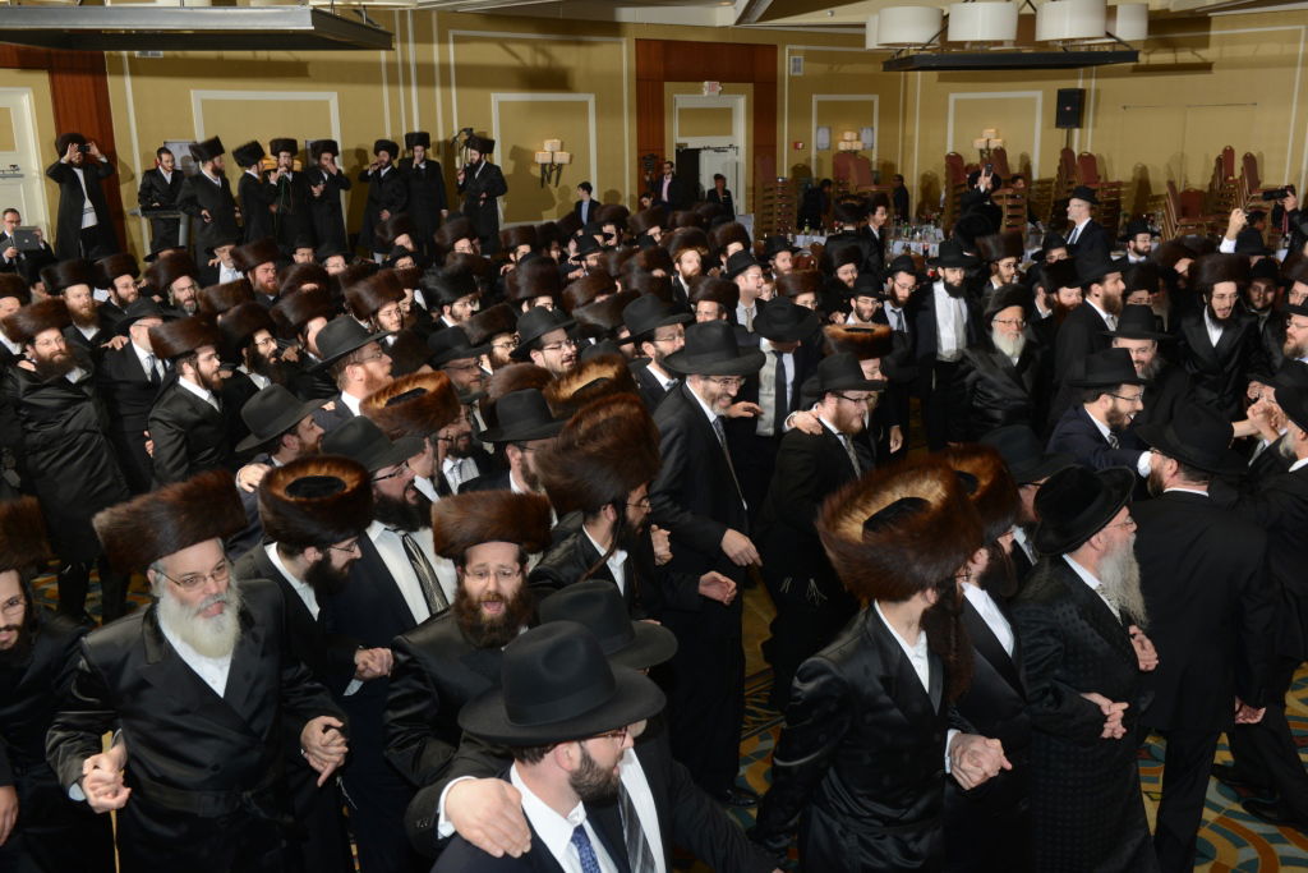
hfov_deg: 54.4
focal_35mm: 35
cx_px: 654
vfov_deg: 37.9
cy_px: 436
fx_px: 1272
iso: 400
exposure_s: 1/200
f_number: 7.1
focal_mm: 35
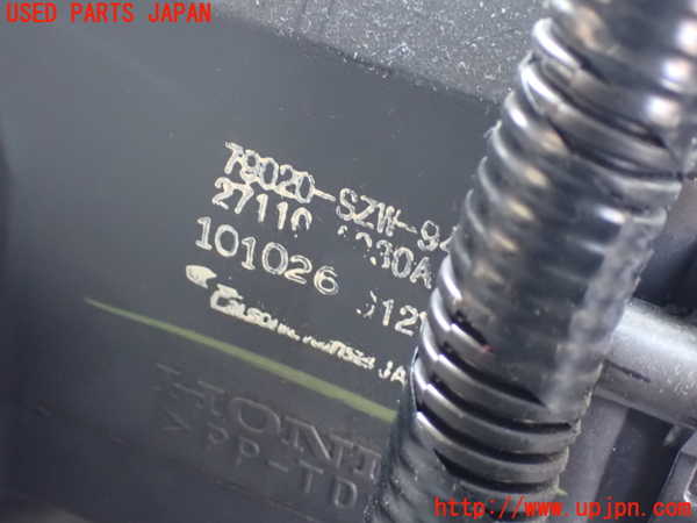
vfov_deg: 21.9
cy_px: 262
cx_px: 348
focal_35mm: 67
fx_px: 1349
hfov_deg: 29.0
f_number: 3.8
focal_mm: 11.88
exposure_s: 1/20
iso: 1600
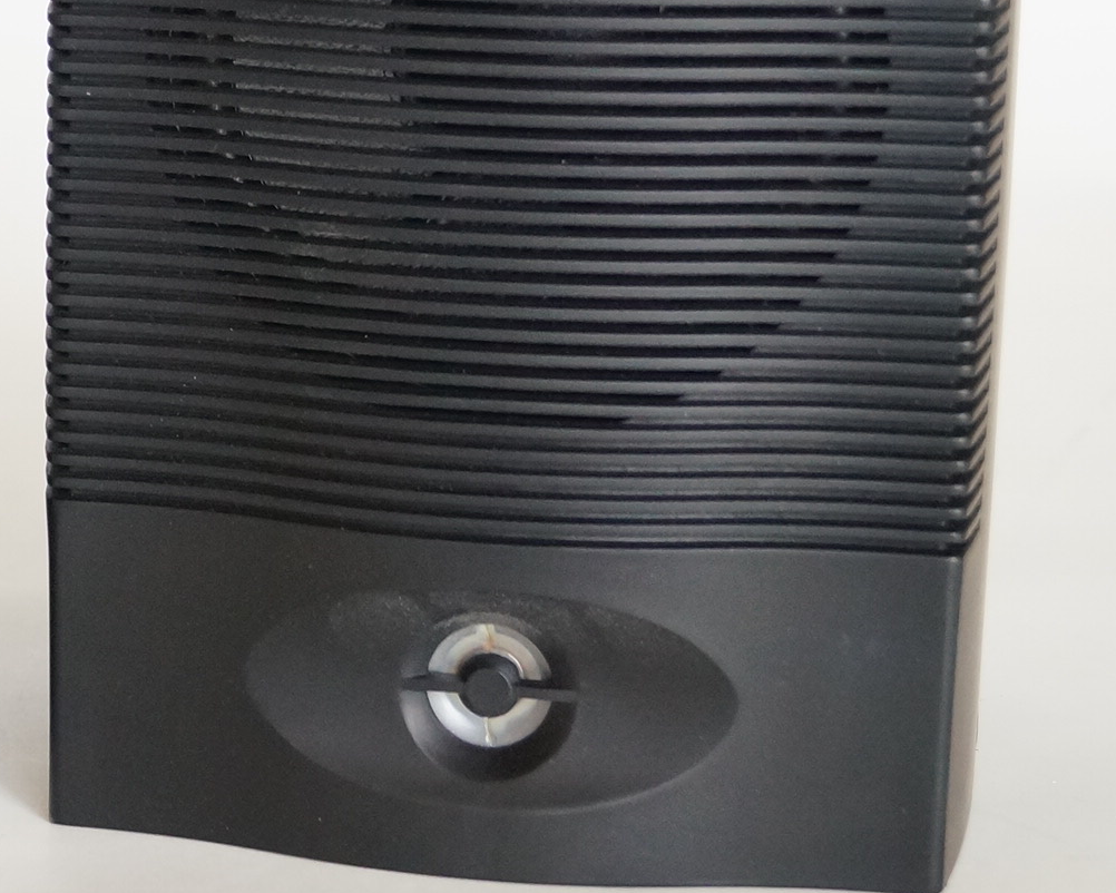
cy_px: 153
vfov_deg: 14.8
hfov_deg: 18.2
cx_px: 10
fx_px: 3403
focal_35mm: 103
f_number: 4.5
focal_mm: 30
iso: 1000
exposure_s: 1/60
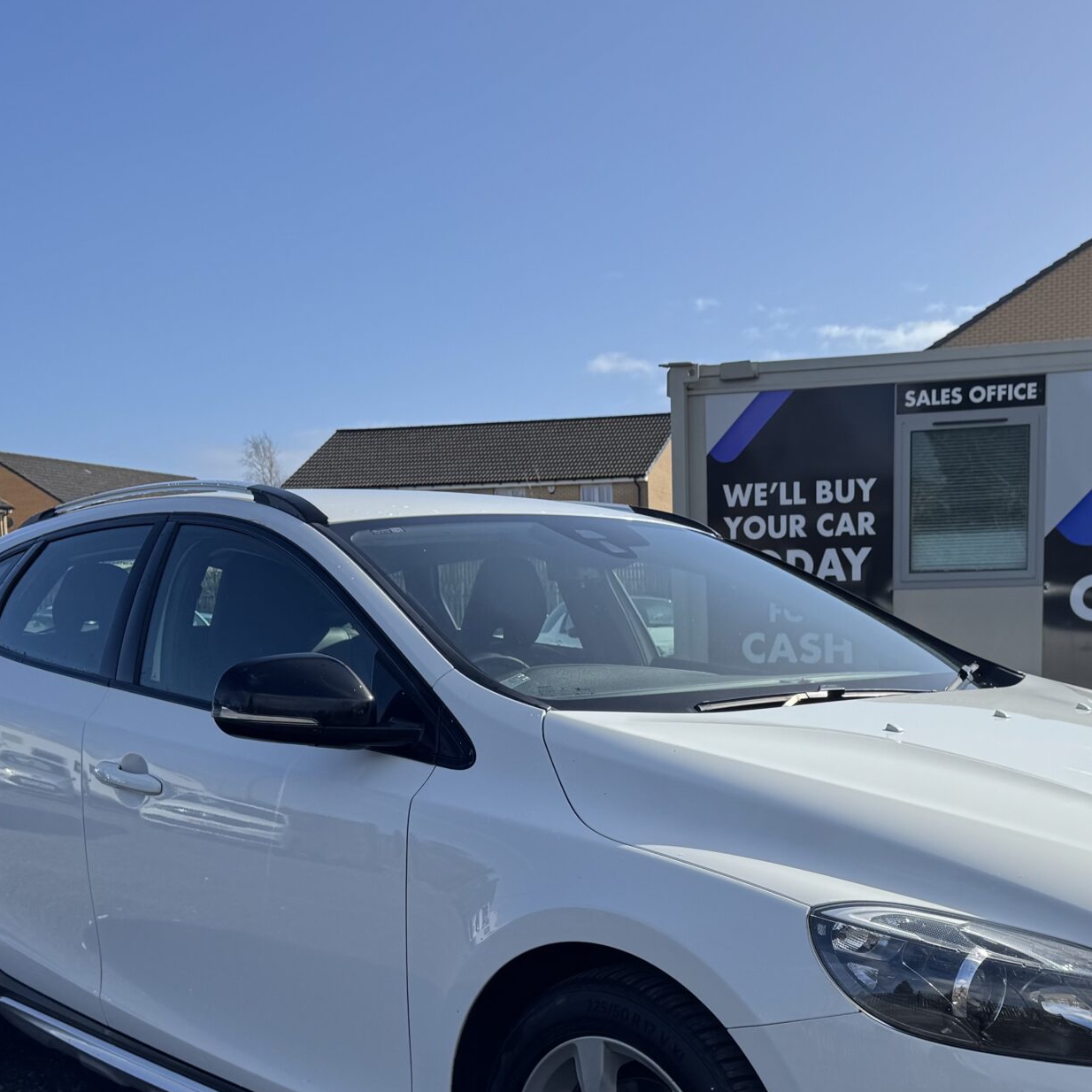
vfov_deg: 37.4
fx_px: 1570
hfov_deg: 38.0
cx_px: 711
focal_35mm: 44
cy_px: 813
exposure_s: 1/5348
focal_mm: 6.76
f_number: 1.78
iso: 80
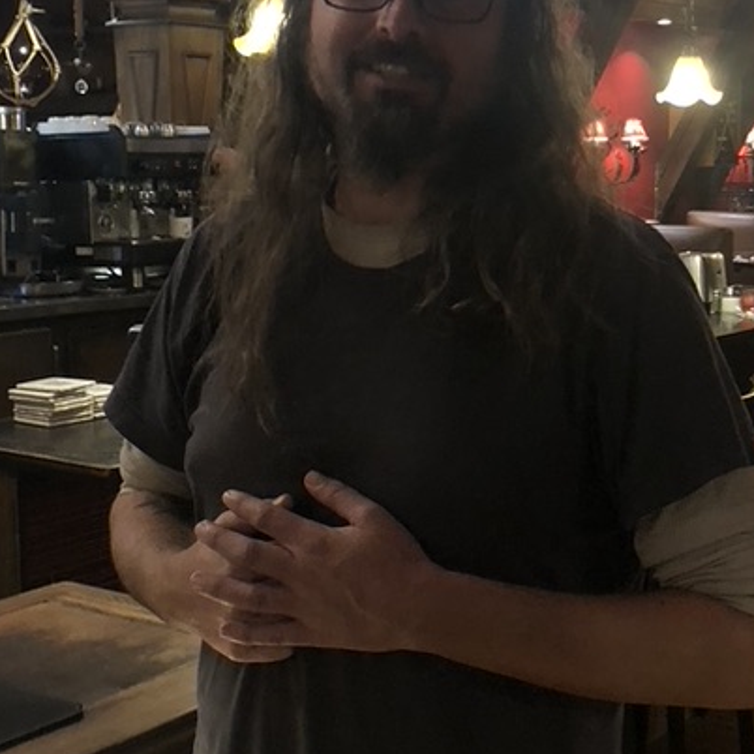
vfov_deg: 27.2
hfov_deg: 27.3
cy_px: 296
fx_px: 1553
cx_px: 441
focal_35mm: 63
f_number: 1.8
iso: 100
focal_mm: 4
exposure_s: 1/6
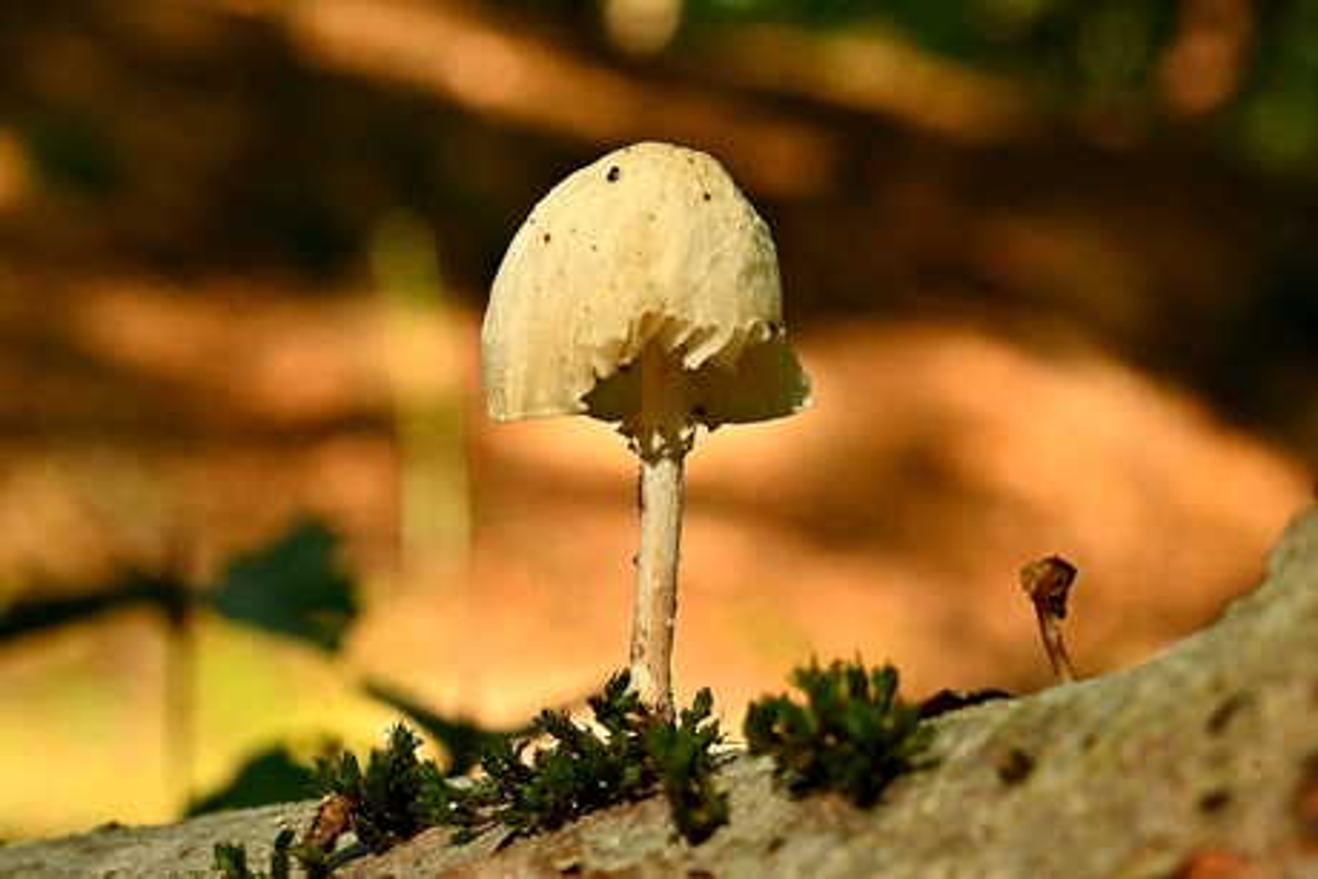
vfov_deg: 18.2
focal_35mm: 75
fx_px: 2747
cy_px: 440
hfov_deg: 27.0
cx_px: 659
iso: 1250
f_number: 13
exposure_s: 1/125
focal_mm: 50
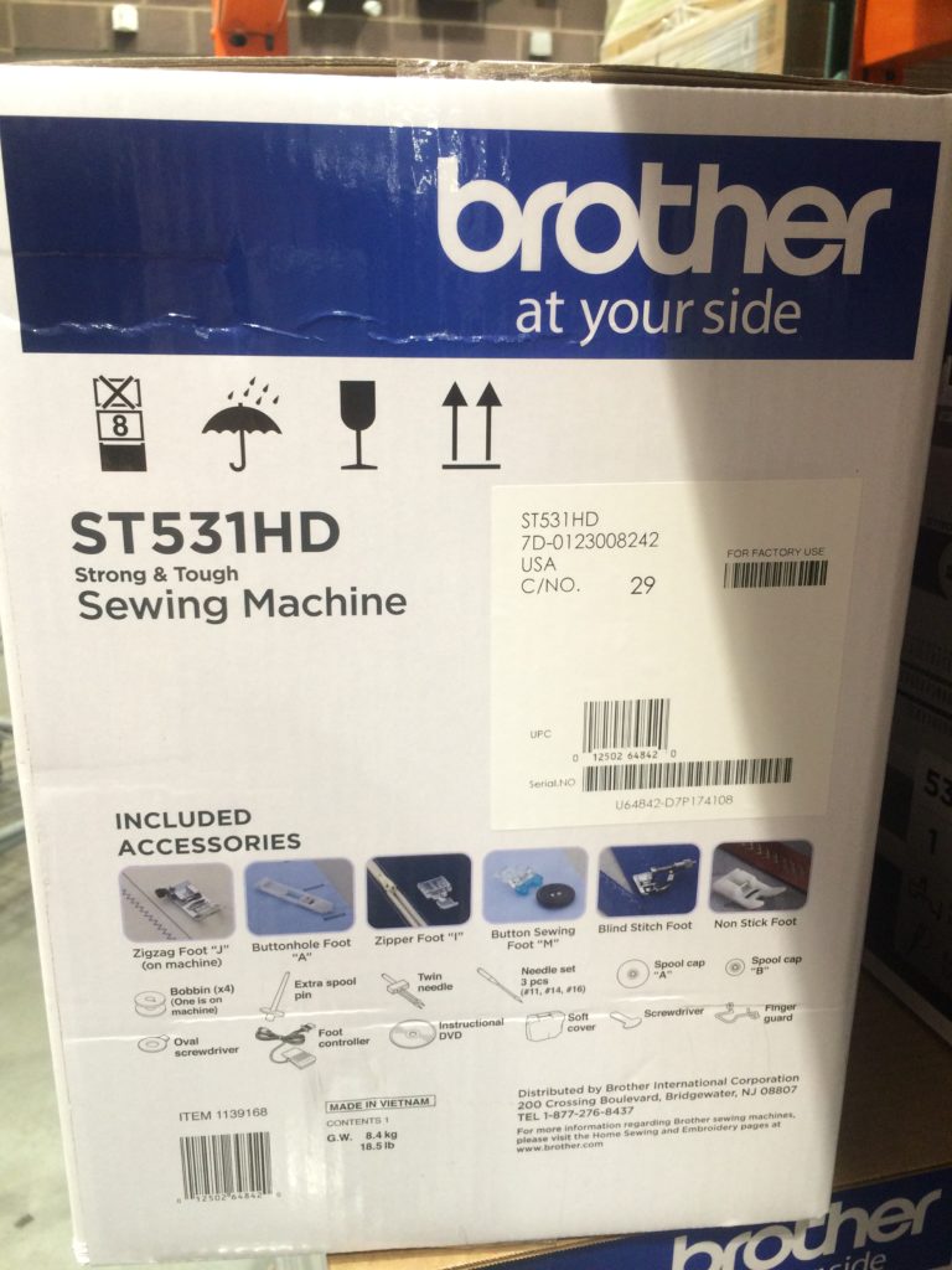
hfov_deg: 48.2
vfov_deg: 61.7
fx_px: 1063
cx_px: 476
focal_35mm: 29
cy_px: 635
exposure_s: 1/30
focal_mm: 4.15
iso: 100
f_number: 2.2
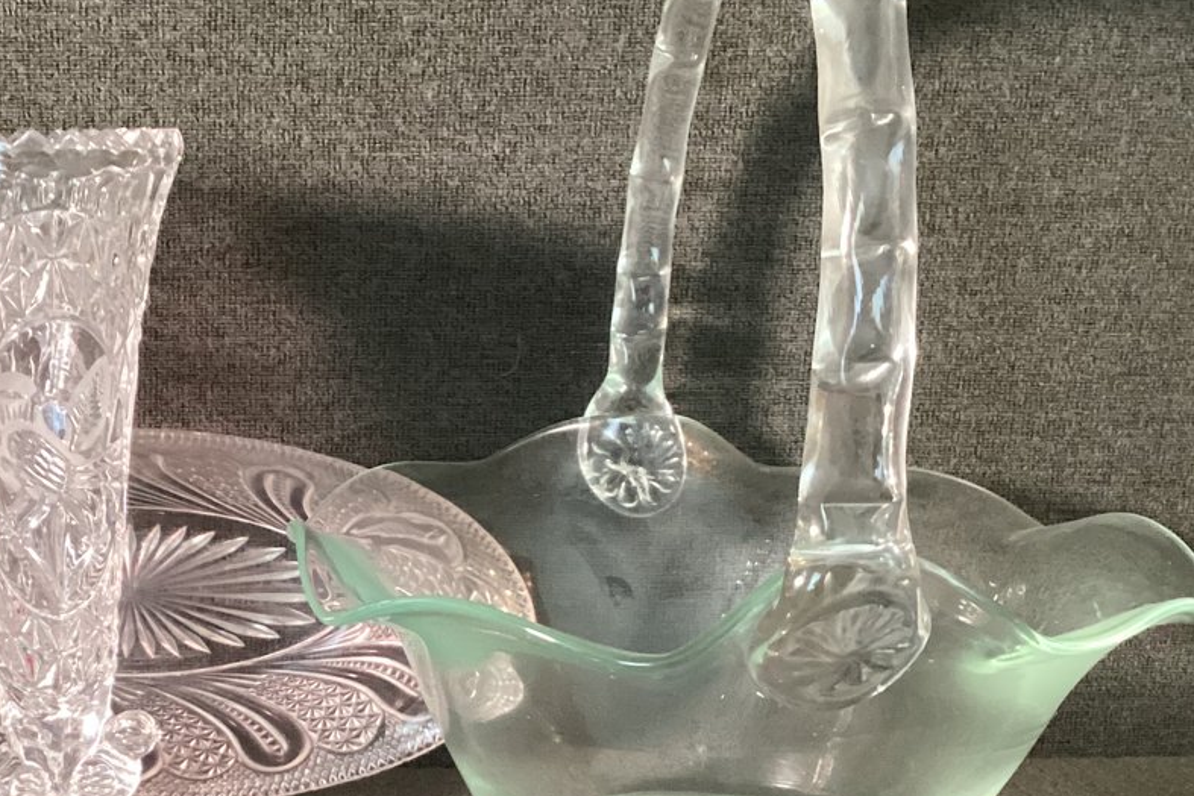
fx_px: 2057
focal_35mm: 62
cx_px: 328
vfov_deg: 21.6
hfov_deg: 31.9
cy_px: 635
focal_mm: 3.3
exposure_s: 1/30
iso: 400
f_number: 2.4
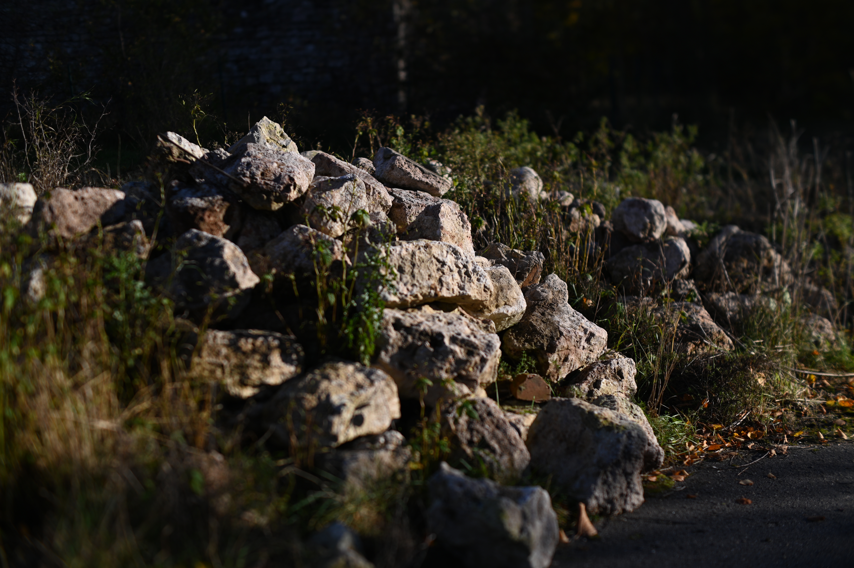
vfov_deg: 27.0
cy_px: 284
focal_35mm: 50
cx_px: 427
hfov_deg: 39.6
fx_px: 1185
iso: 100
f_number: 1.4
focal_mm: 50
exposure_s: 1/3200
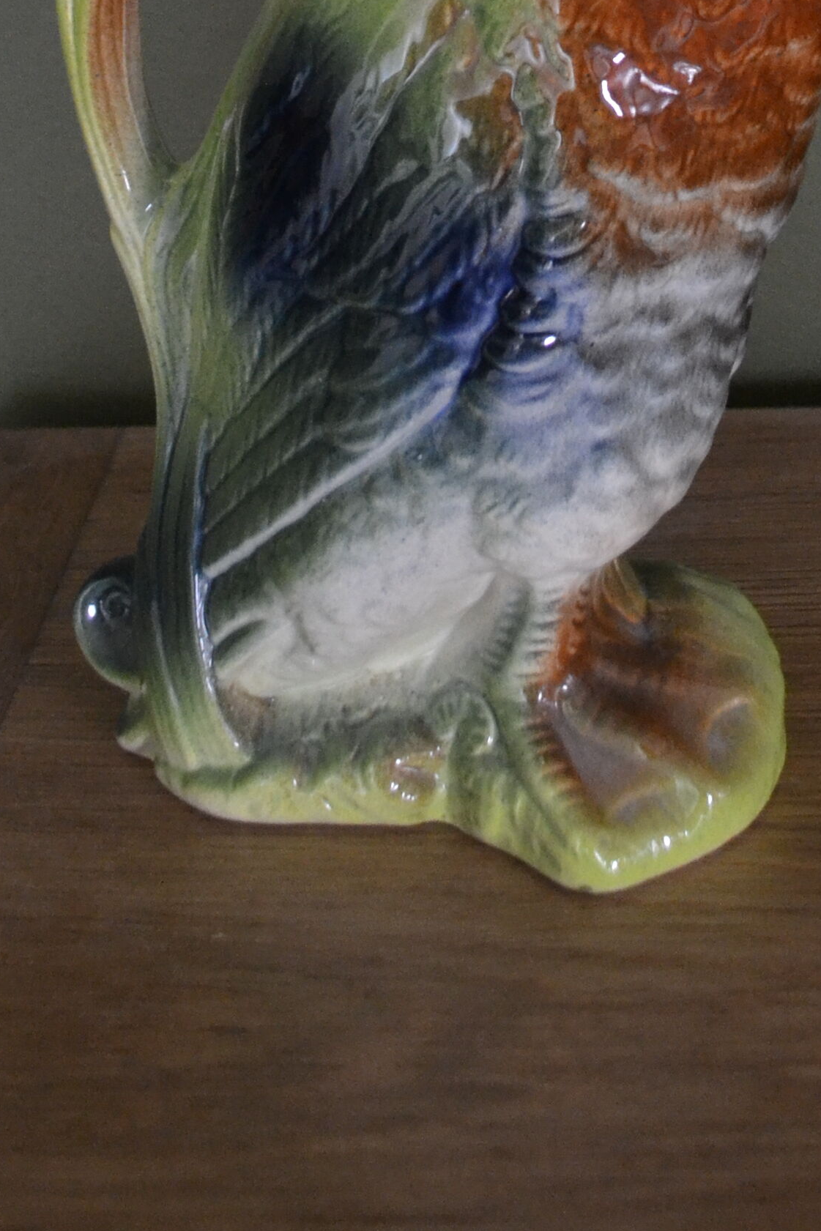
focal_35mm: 74
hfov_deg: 18.3
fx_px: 2531
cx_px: 601
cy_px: -401
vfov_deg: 23.8
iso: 1600
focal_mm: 18
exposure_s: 1/60
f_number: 3.5
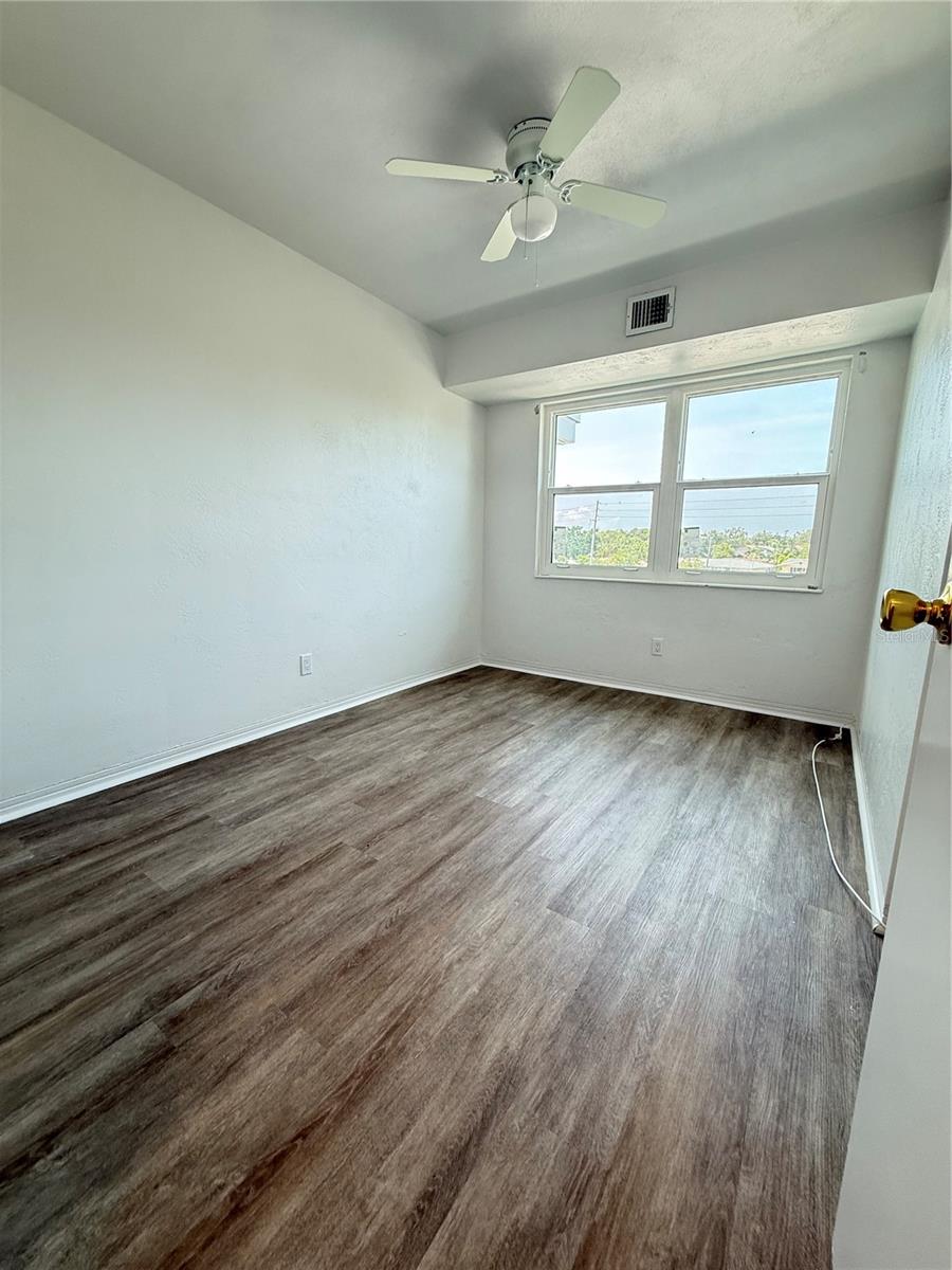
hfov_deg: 85.7
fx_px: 513
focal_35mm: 14
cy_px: 635
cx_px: 476
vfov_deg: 102.1
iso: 125
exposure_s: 1/120
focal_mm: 2.22
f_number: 2.2
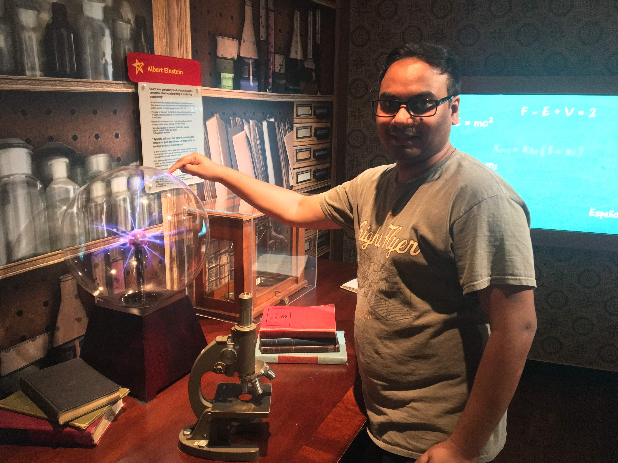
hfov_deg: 61.7
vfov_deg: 48.2
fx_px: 518
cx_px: 309
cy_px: 232
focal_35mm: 29
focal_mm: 4.15
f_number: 2.2
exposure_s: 1/15
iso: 250
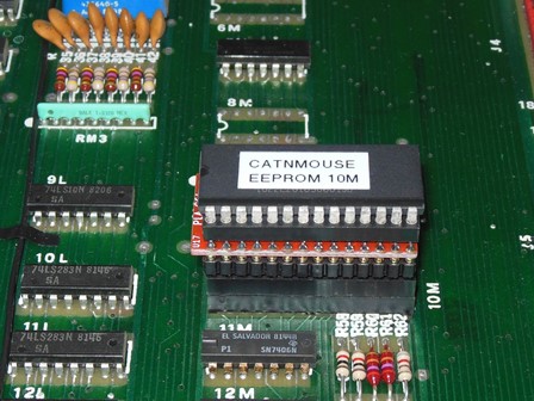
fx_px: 771
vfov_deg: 29.1
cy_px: 200
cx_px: 267
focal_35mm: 50
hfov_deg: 38.2
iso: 200
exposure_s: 1/60
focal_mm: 8.9
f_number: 7.9
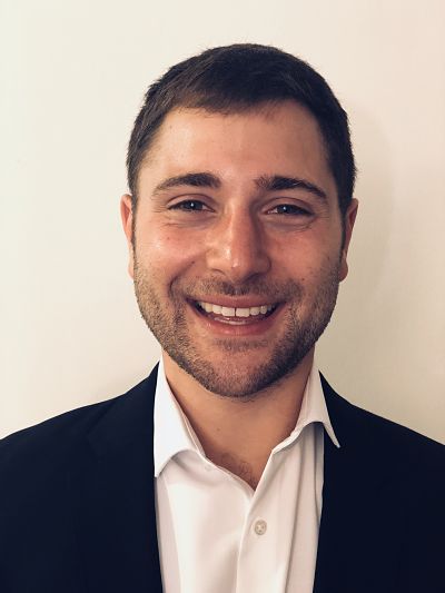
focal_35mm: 52
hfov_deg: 28.0
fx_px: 891
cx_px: 222
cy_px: 296
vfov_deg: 36.8
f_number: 2.4
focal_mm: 6
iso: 160
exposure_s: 1/17
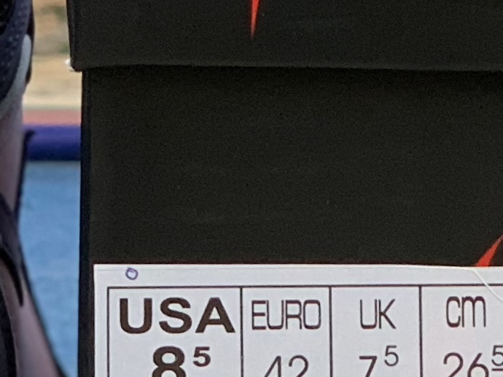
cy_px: -268
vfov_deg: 4.8
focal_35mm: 304
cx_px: 629
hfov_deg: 6.5
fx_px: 4416
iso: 125
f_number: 2.4
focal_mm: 6
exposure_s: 1/122
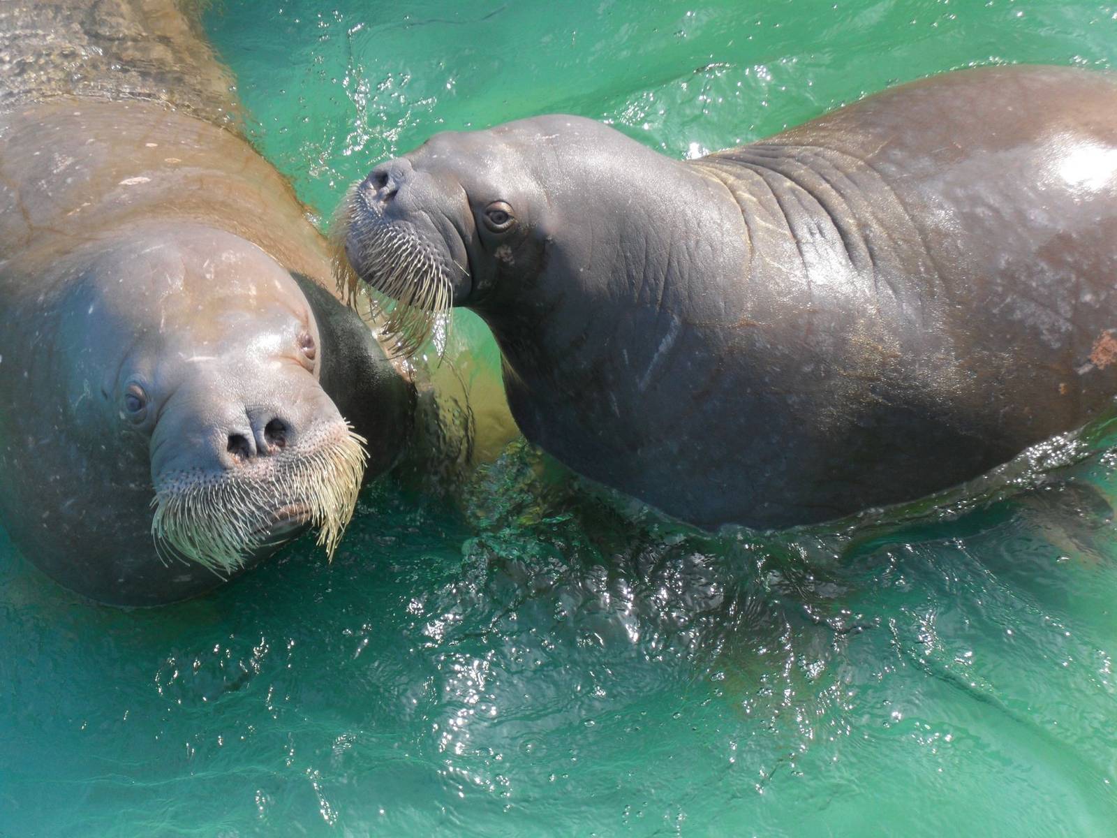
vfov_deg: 16.6
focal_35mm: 89
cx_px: 558
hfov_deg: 22.0
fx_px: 2872
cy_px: 419
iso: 100
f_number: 5.5
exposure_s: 1/250
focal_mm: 15.7
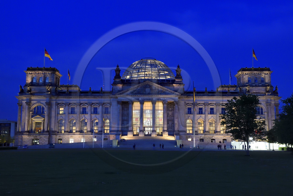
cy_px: 98
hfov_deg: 41.1
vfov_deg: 28.1
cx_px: 146
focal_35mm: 48
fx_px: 391
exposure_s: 1/30
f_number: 4.5
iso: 6400
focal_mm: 48
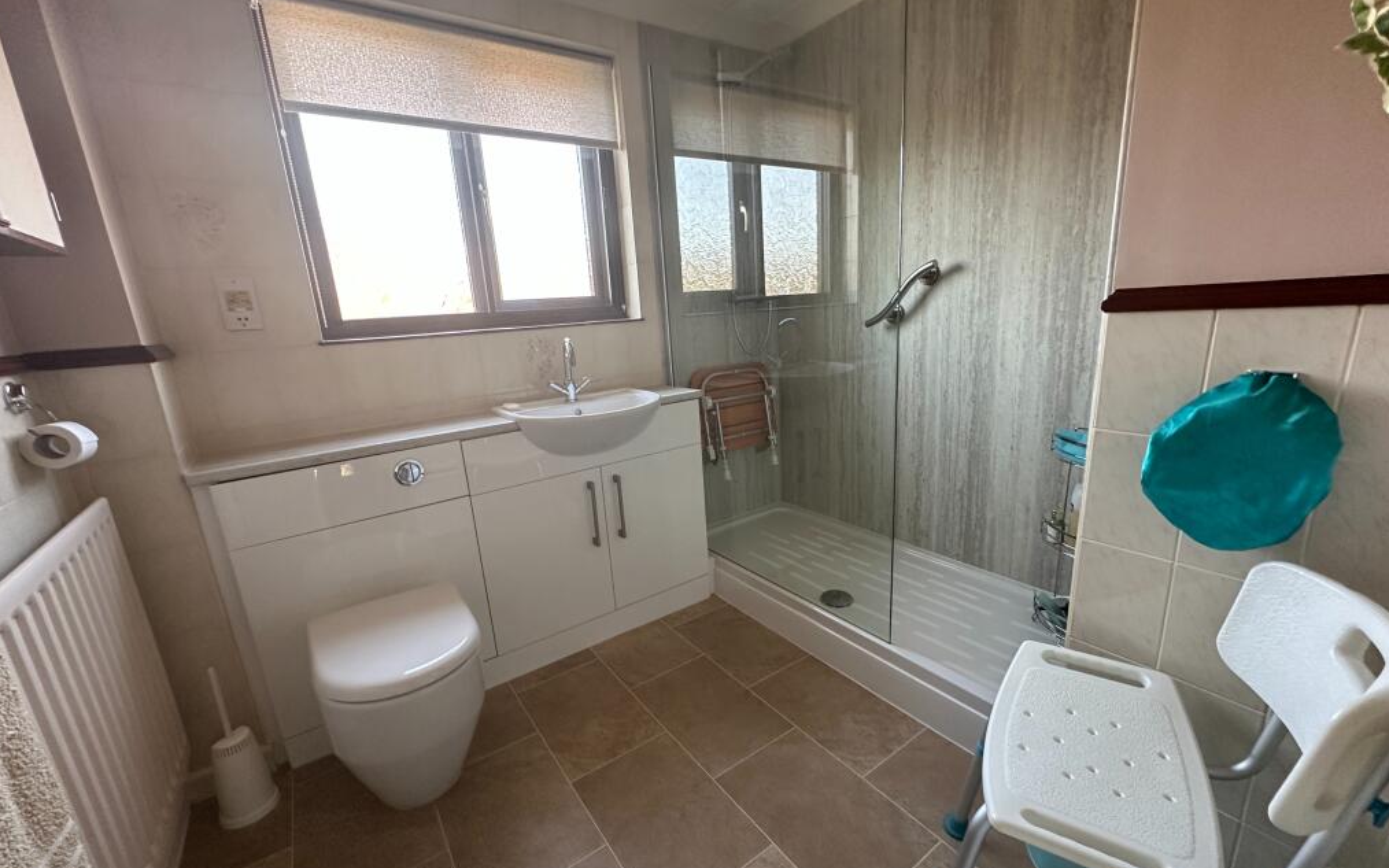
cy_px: 450
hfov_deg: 101.5
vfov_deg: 74.8
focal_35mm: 15
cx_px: 691
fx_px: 568
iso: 250
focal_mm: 2.22
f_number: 2.2
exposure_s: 1/100
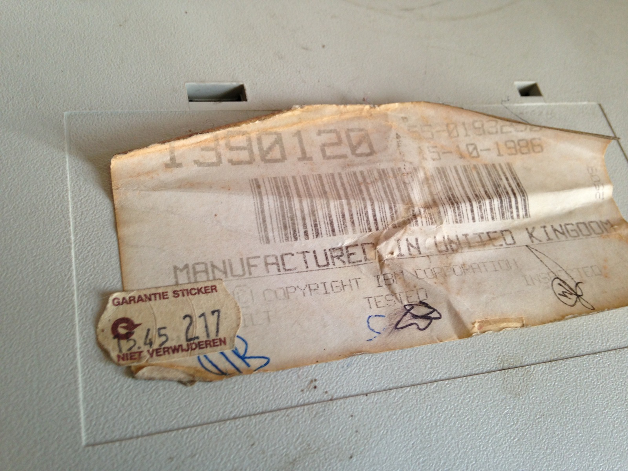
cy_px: 236
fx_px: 599
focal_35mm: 33
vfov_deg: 42.9
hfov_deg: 55.4
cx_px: 314
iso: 64
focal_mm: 4.13
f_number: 2.4
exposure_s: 1/20
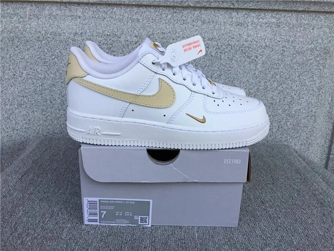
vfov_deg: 45.4
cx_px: 167
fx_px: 299
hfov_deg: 58.4
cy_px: 126
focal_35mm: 31
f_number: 2.4
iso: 25
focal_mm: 3.3
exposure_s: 1/558
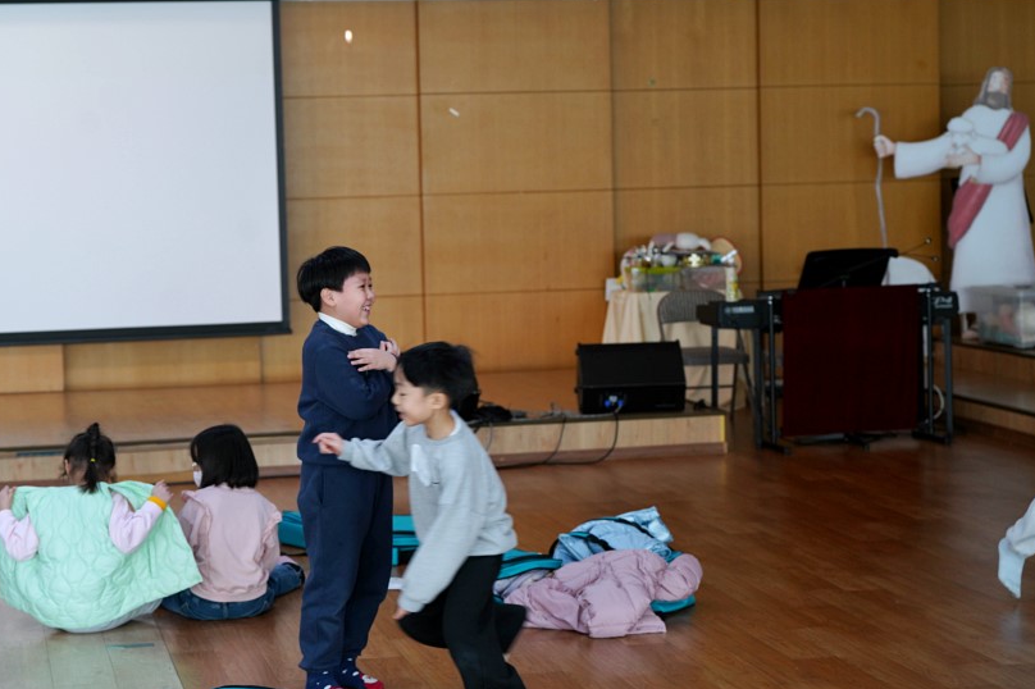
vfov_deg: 17.5
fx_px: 2241
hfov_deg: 26.0
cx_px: 462
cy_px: 307
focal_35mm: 78
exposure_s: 1/160
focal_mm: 70
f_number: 4
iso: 640
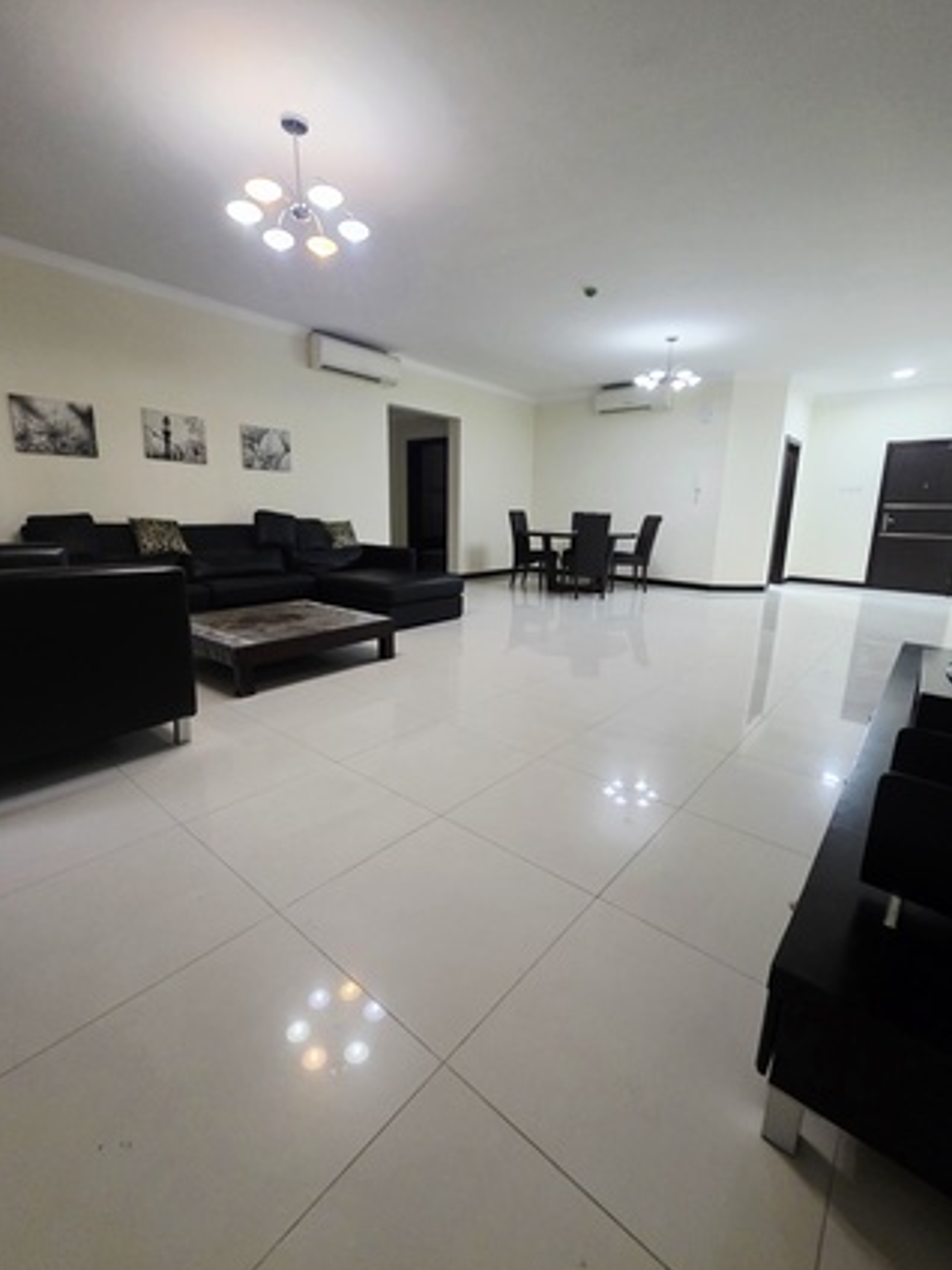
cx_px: 483
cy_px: 622
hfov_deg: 85.7
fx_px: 513
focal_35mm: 14
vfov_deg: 102.0
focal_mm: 2.2
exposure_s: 1/50.3
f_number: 1.9
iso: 500
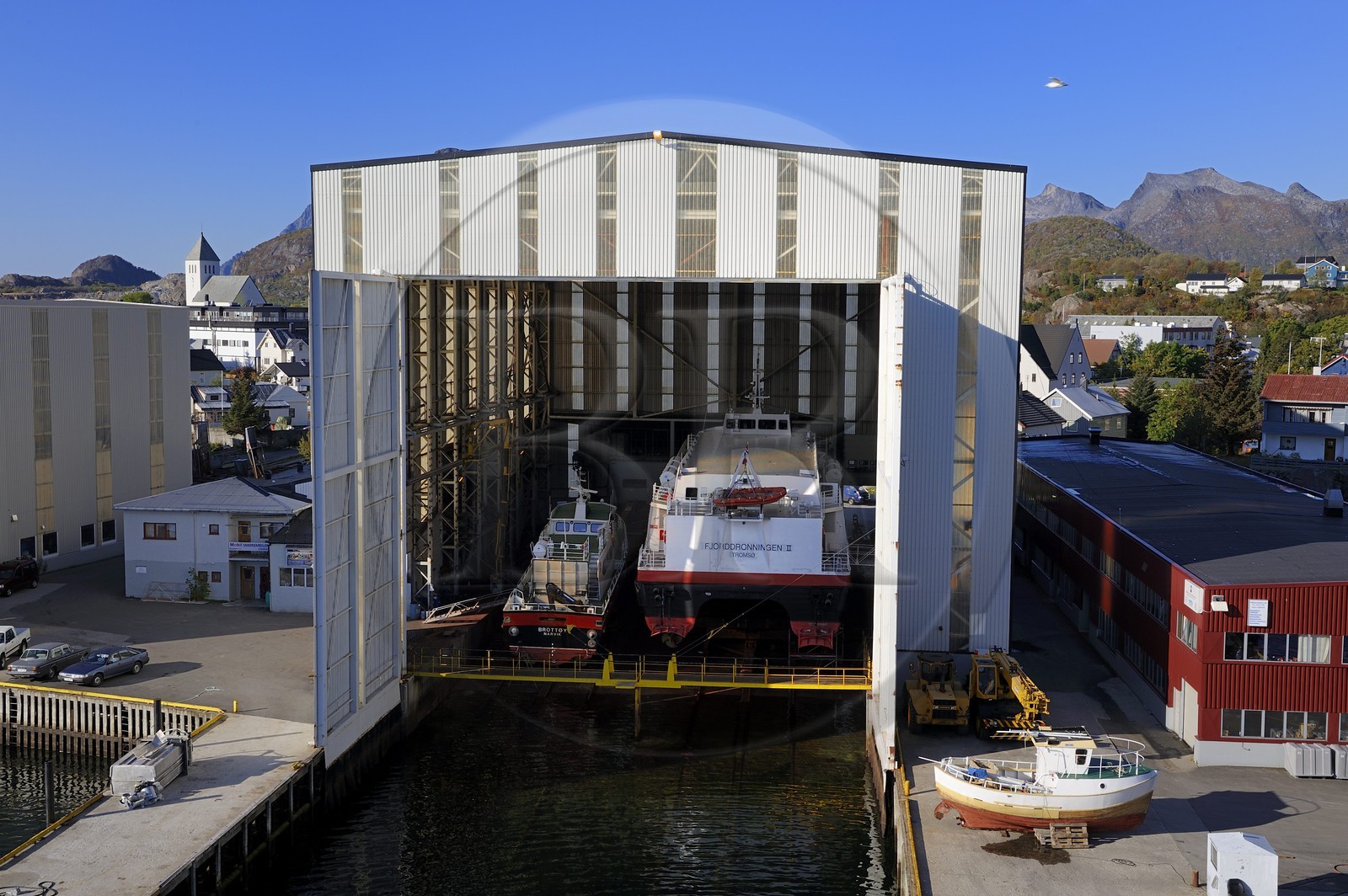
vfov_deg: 33.3
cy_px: 448
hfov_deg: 48.5
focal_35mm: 40
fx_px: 1497
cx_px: 674
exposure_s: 1/160
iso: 200
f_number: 14
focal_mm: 40
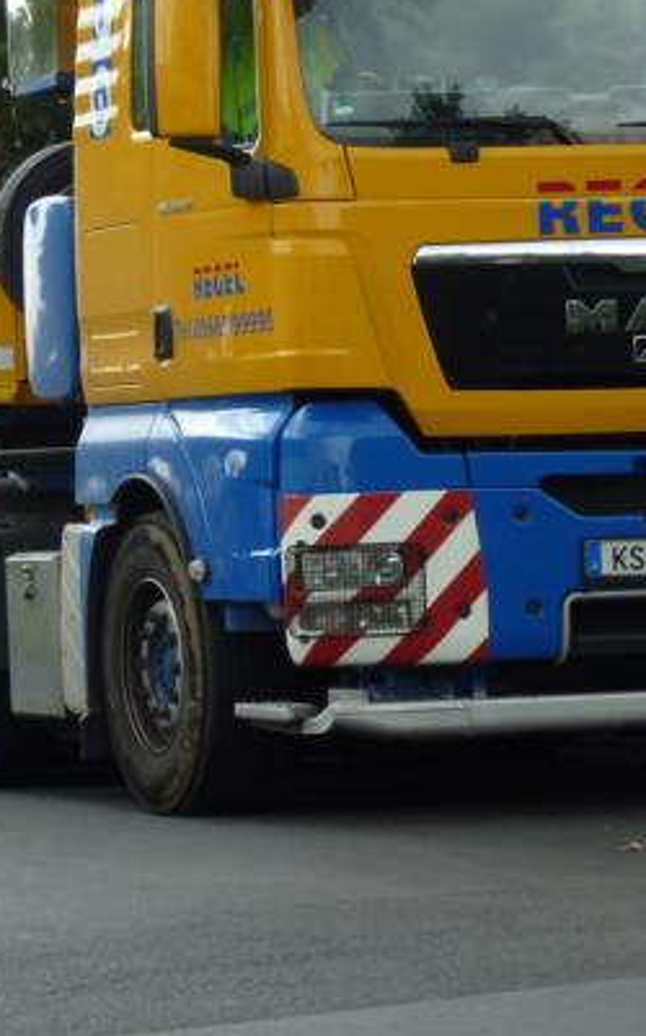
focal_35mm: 182
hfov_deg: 7.2
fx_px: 5136
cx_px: 88
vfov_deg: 11.5
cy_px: 346
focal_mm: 15.4
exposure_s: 1/50
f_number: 5.1
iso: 100
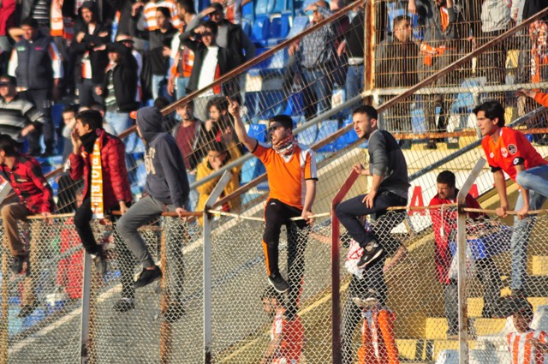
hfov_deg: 4.6
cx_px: 274
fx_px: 6841
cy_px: 182
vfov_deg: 3.0
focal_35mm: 450
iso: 1250
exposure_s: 1/4000
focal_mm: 300
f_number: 5.6
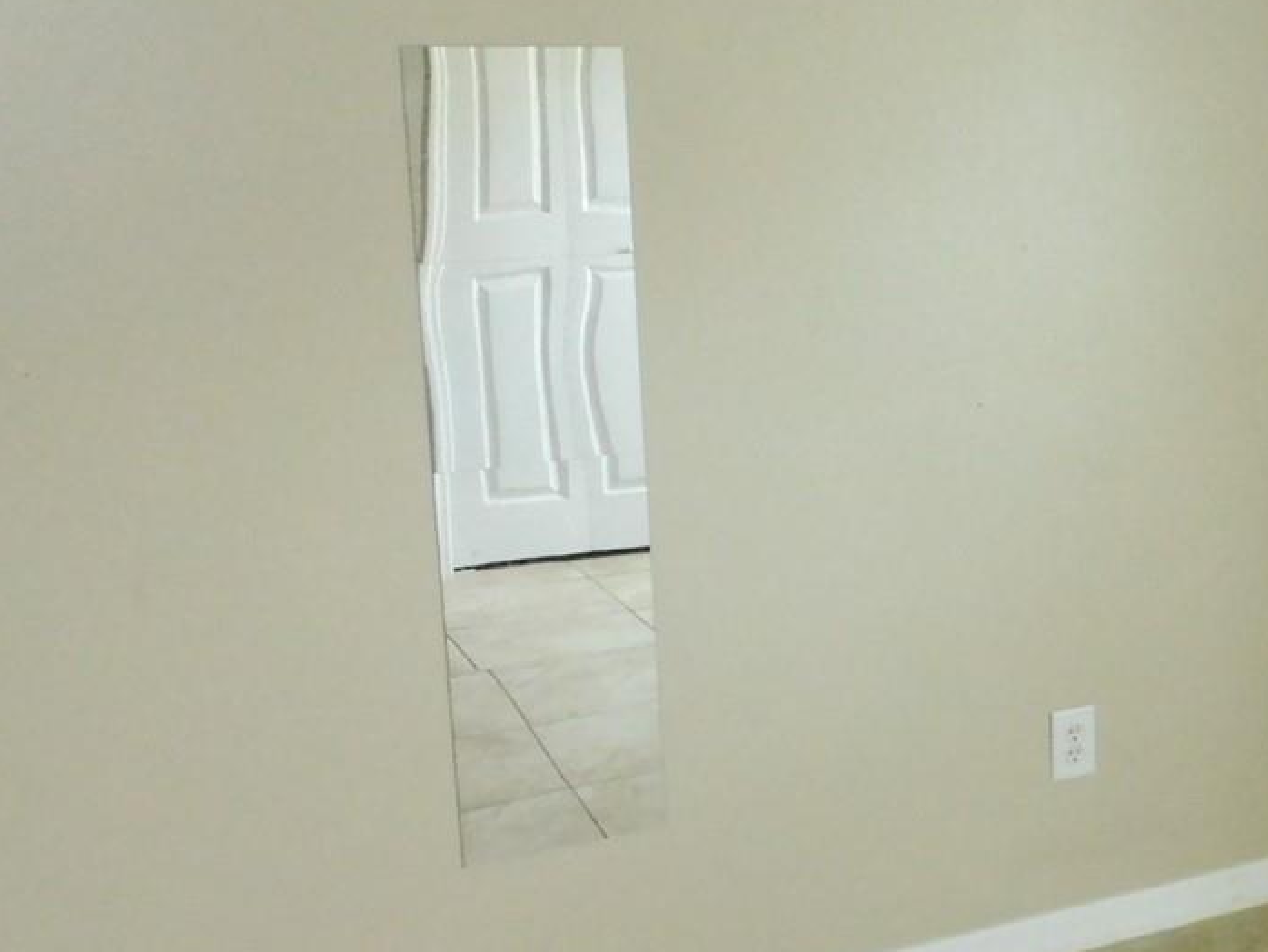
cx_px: 1319
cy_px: 429
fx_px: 2015
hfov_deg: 31.8
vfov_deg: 26.6
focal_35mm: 55
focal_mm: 4.3
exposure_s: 1/125
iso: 800
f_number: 3.3
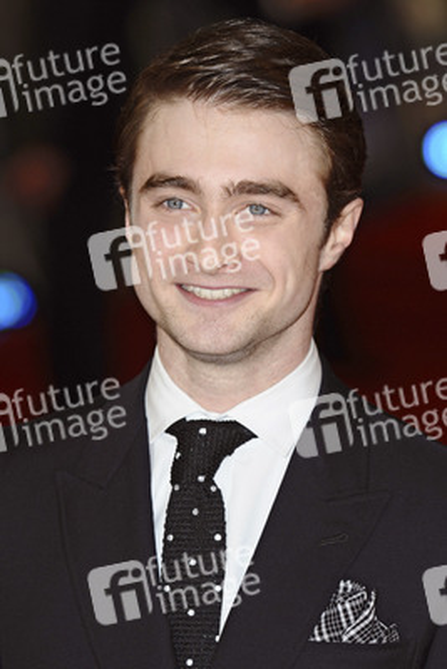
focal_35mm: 248
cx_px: 224
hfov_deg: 5.6
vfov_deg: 8.3
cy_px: 334
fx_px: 4605
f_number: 4.5
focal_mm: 165
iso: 320
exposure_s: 1/200
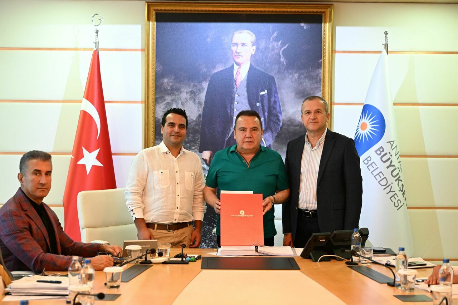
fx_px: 814
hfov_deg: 31.4
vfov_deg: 21.2
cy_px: 152
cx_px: 229
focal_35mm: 64
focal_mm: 64
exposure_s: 1/323
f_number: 3.5
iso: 6400
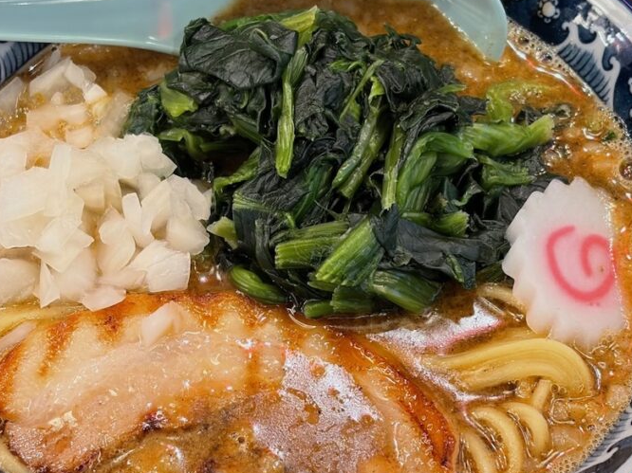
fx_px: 1460
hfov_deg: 24.4
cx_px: 294
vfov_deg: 18.4
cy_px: 259
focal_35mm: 80
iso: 80
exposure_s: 1/50
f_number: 1.6
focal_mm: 5.96
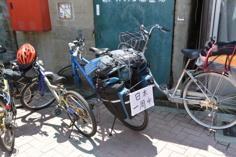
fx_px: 223
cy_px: 78
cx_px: 118
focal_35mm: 34
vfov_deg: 38.9
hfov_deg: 55.8
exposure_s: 1/250
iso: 160
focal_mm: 12.8
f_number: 5.6
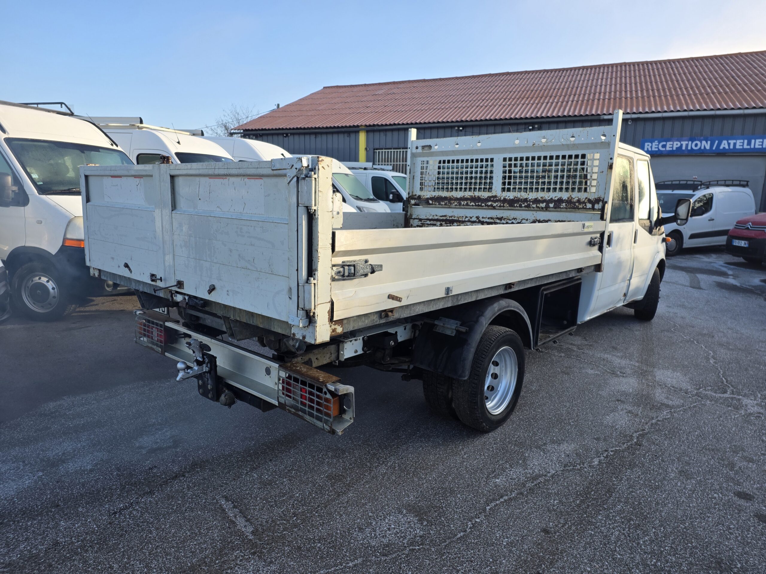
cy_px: 287
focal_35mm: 23
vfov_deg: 58.9
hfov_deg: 73.9
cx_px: 383
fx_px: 509
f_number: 1.7
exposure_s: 1/1794
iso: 80
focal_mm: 6.25
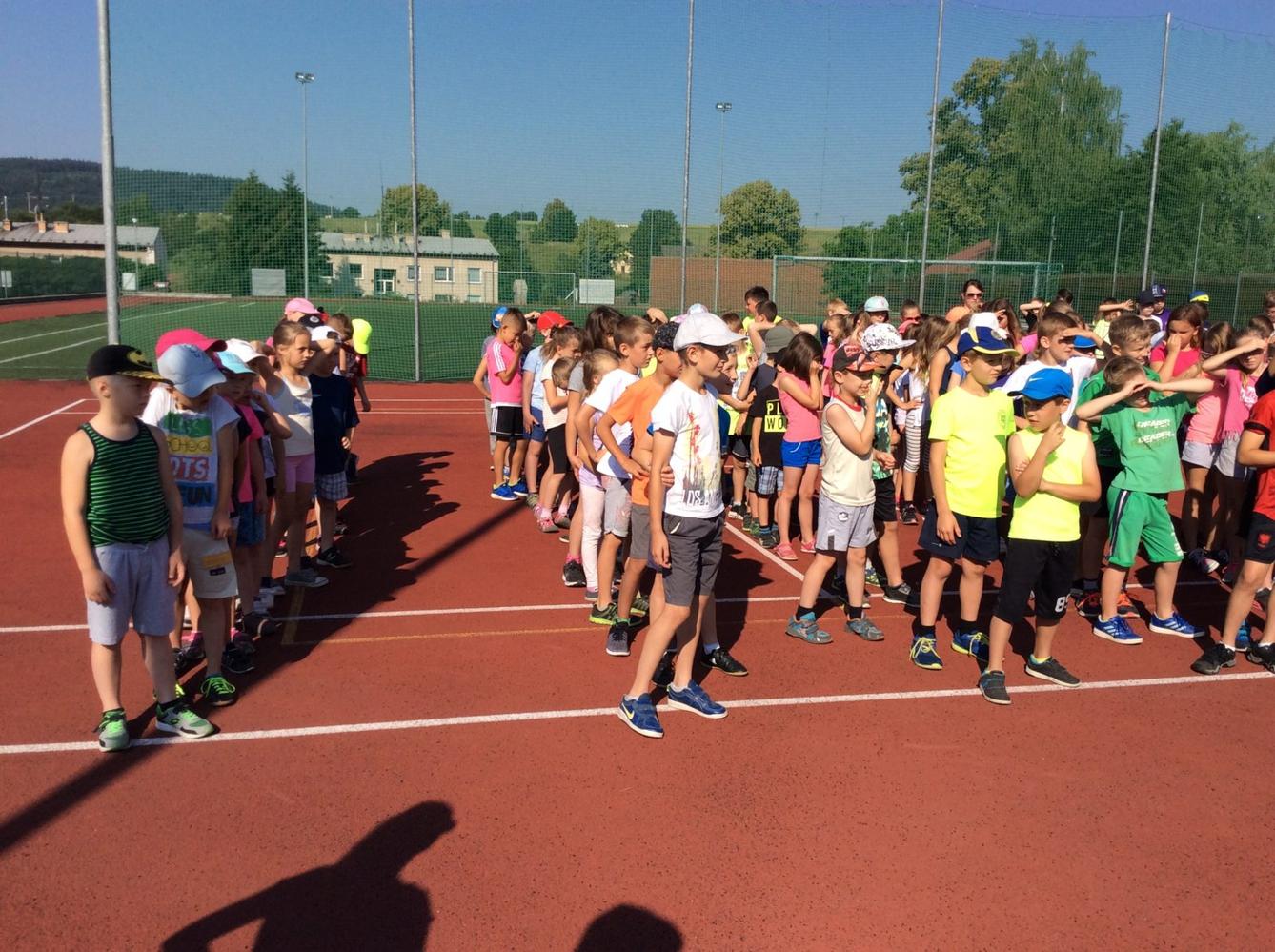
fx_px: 1177
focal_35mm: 32
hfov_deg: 56.9
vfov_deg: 44.0
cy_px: 476
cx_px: 638
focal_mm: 3.3
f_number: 2.4
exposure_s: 1/1908
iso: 32
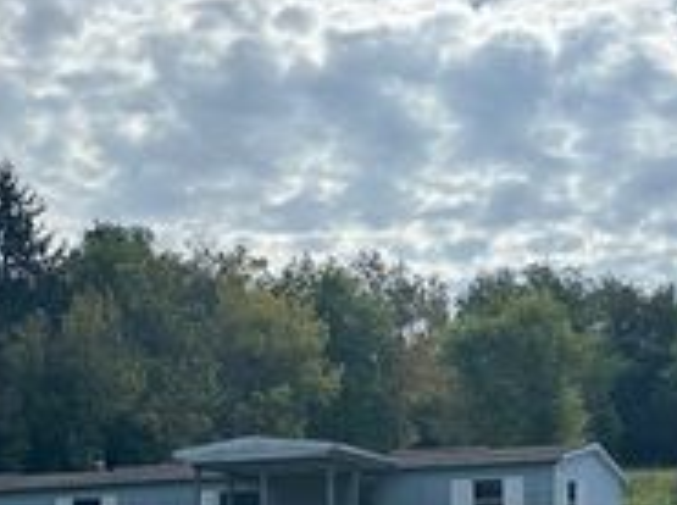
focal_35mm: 65
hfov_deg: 29.8
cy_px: 492
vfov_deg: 21.8
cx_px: 414
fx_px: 1269
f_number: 1.78
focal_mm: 6.86
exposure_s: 1/7576
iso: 80
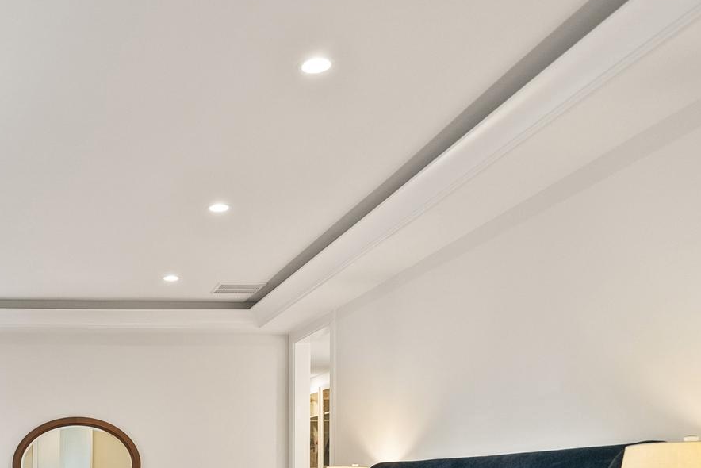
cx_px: 18
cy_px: 504
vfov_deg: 27.5
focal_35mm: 45
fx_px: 880
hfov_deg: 39.0
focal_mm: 19.5
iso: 800
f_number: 4
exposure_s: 1/25
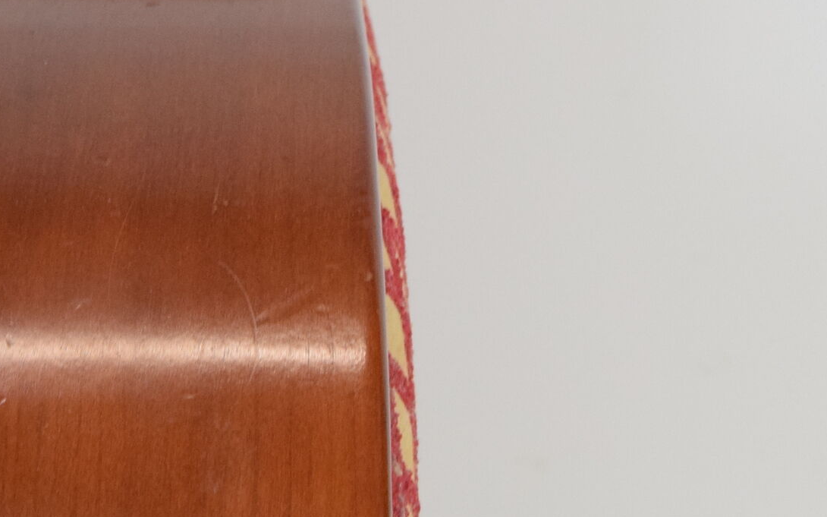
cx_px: 159
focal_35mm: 126
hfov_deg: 16.4
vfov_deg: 10.4
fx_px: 2840
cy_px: 113
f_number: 7.1
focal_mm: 30
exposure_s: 1/200
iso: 1600
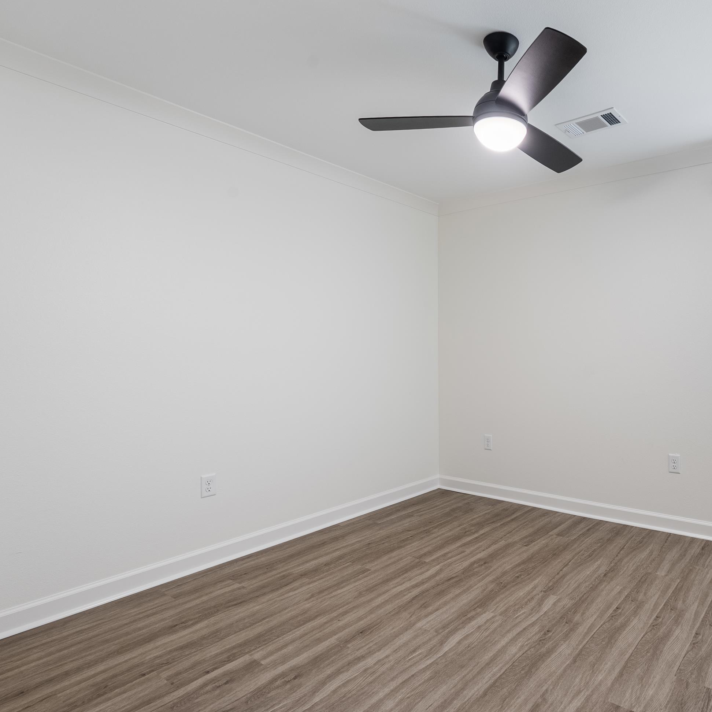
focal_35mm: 21
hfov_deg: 67.3
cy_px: 355
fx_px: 489
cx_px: 538
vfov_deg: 72.1
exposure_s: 1/5
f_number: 9
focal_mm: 16
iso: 250
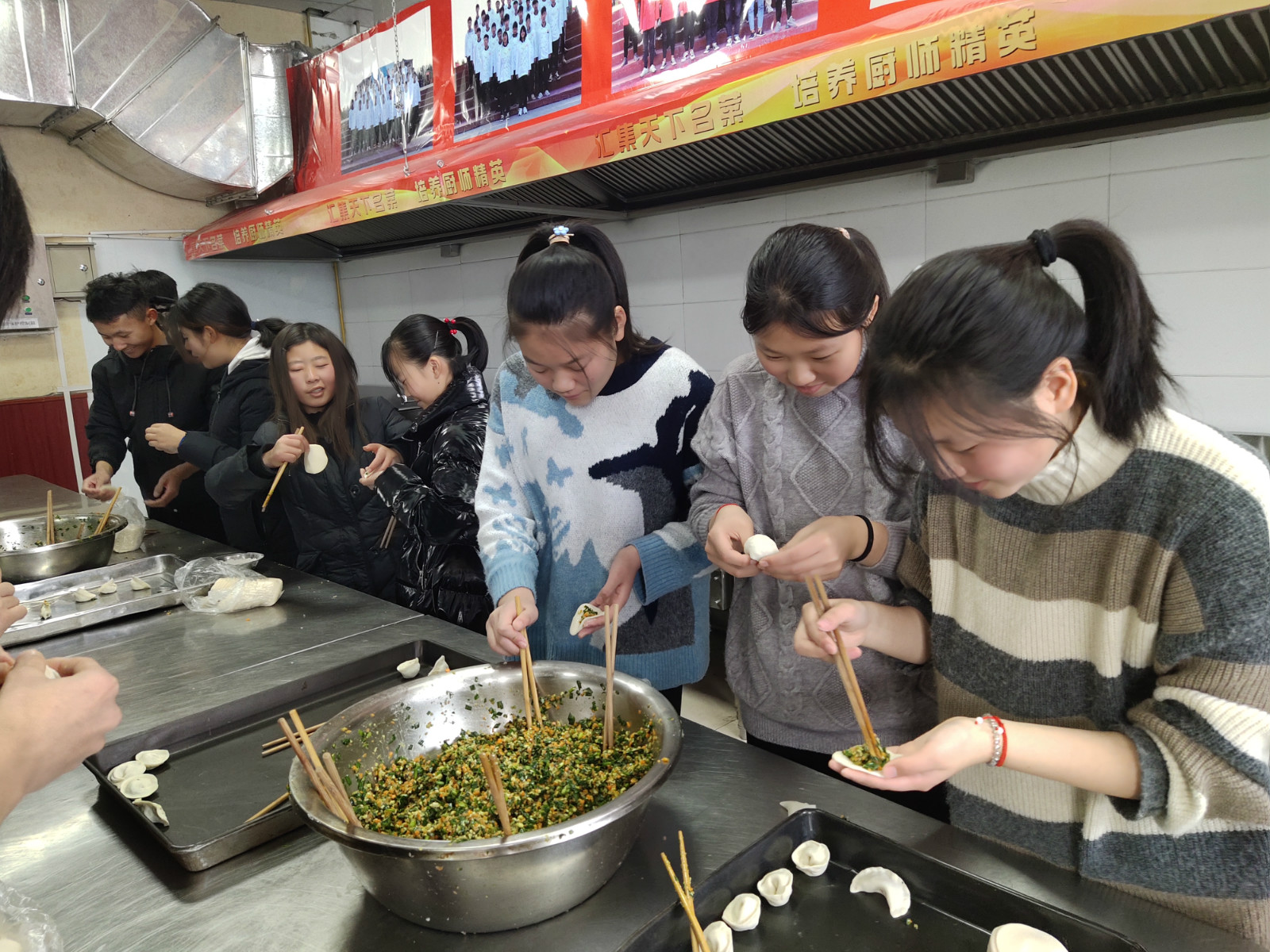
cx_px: 635
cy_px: 476
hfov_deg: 69.4
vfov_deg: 54.9
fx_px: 917
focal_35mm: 25
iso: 150
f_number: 1.8
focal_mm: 4.71
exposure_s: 1/50
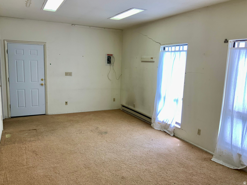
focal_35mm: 29
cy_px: 92
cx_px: 124
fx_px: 207
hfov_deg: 61.7
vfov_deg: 48.2
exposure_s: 1/120
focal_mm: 3
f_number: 1.8
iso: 32
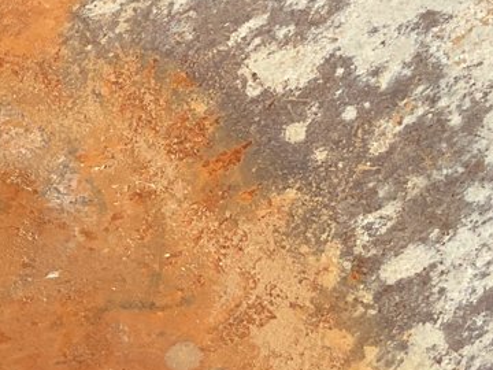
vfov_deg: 12.1
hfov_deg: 15.3
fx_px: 1738
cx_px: -158
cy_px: 180
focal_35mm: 122
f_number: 1.8
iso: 16
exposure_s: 1/2667
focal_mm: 3
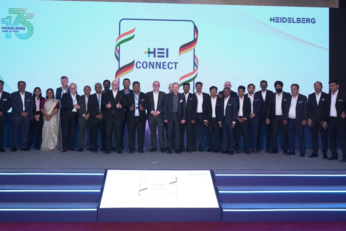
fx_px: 336
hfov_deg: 54.4
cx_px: 170
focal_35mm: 35
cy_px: 98
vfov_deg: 37.8
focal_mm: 29
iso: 1600
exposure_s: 1/160
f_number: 7.1
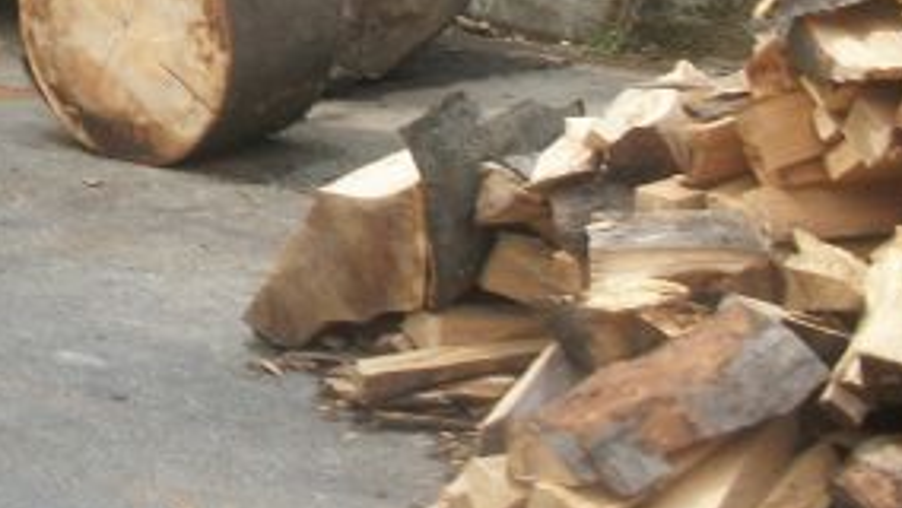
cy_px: -200
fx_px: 2273
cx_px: 83
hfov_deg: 21.9
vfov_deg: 12.3
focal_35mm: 95
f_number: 8.8
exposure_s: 1/65.5
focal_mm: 5.7
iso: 80
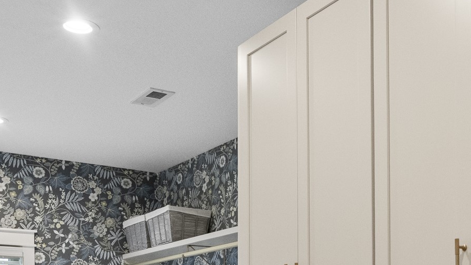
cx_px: 318
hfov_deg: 36.8
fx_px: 699
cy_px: 321
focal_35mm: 56
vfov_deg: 20.1
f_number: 4.5
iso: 2500
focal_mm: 16
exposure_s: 1/100
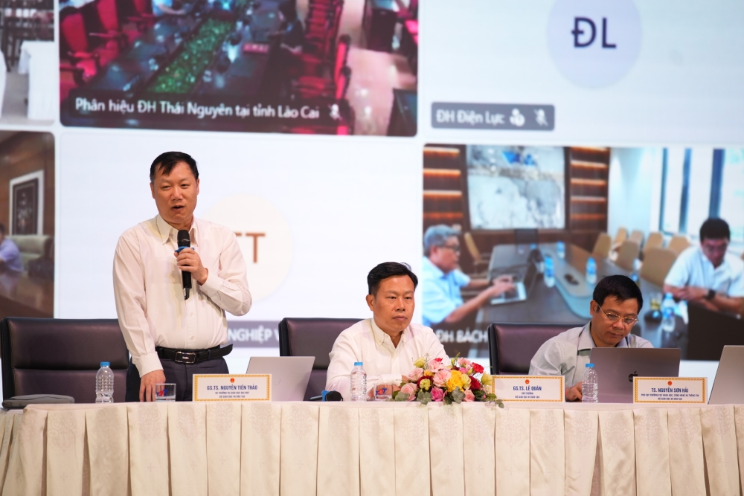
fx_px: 4134
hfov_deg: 10.3
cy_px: 248
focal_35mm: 200
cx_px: 372
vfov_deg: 6.9
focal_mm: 200
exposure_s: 1/200
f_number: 2.8
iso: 400
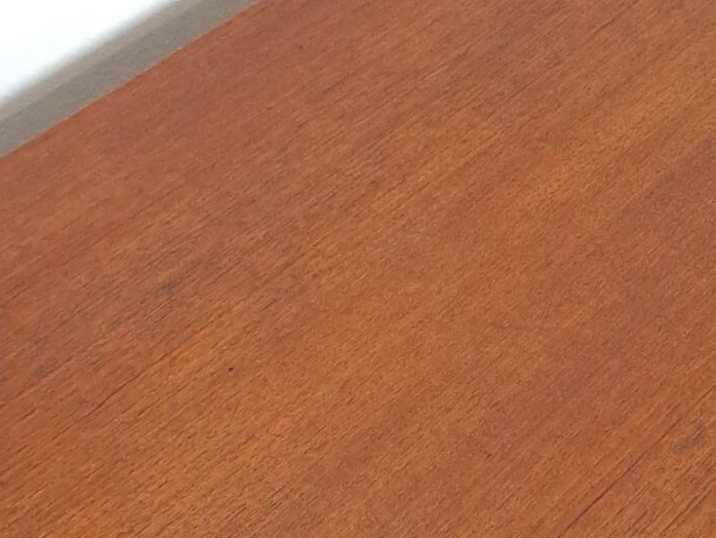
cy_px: 73
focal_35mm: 88
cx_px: 570
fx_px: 1821
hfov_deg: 22.0
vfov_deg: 16.6
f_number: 1.8
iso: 400
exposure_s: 1/50
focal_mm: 5.23
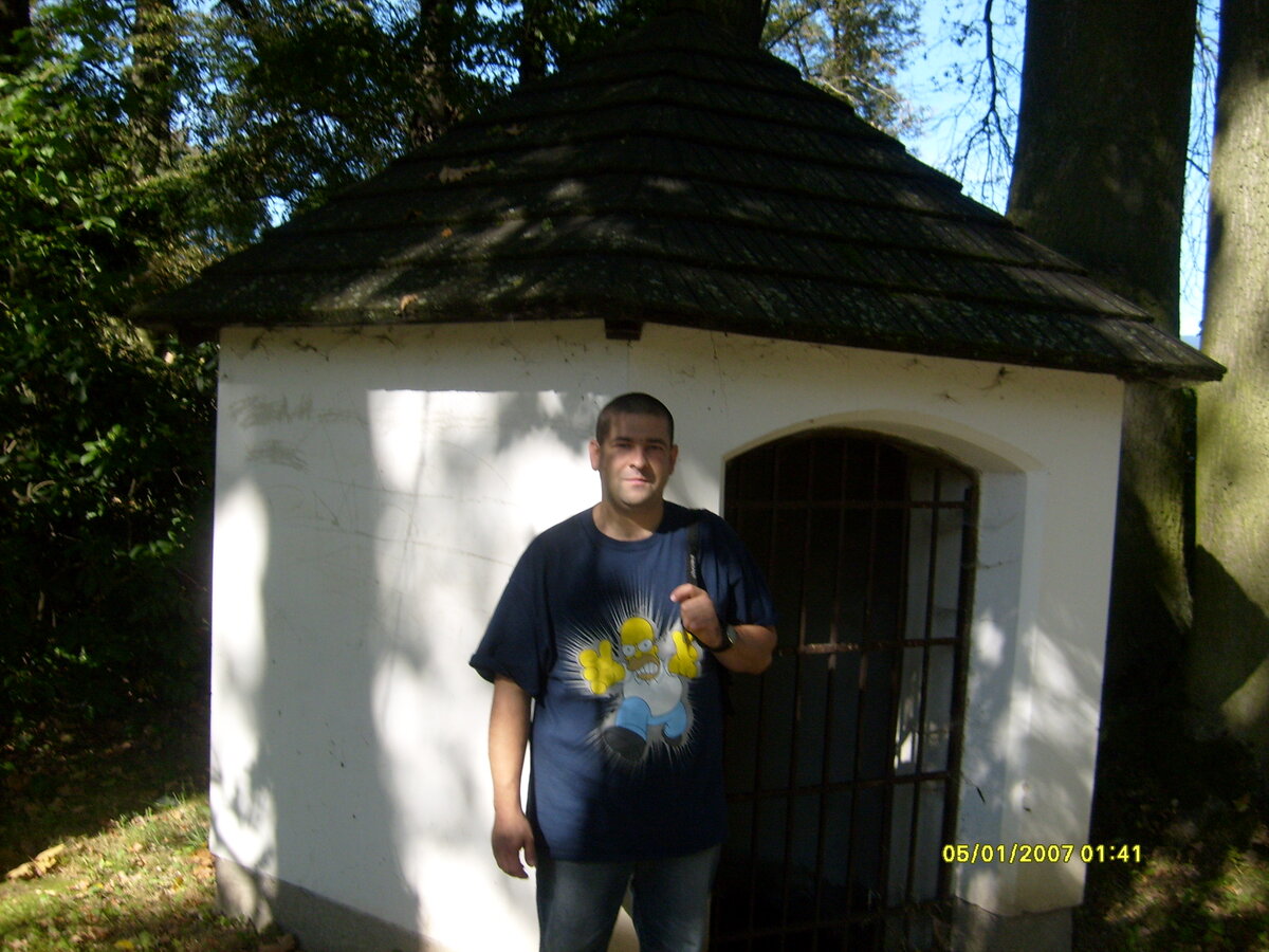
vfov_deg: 40.7
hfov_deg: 52.6
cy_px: 476
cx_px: 634
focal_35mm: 35
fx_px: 1283
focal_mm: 5.8
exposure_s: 1/125
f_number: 7.1
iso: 80
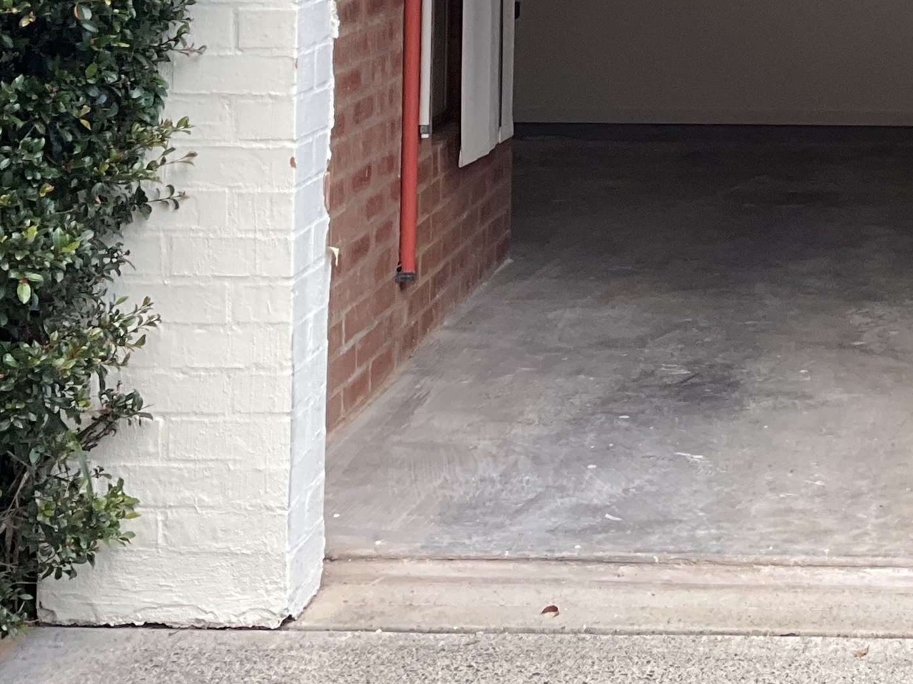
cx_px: 965
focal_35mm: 84
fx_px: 2216
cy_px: -162
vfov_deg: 16.7
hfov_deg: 22.2
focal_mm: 3
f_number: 1.8
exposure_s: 1/142
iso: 20
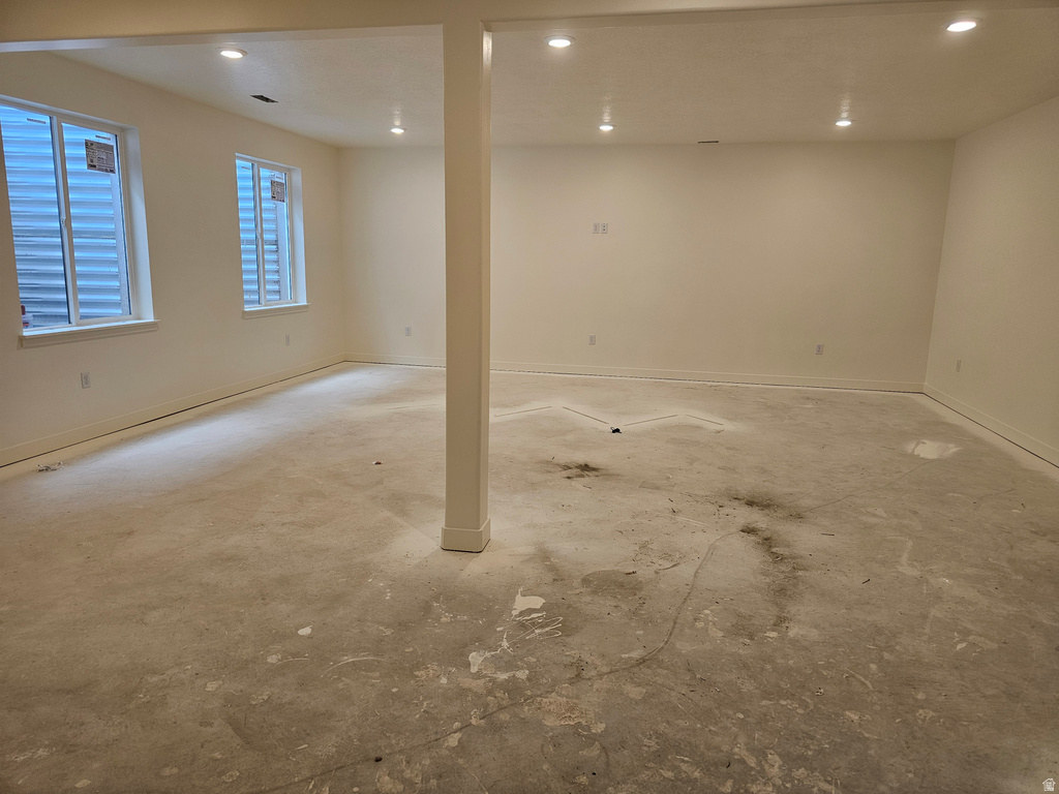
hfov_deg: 73.9
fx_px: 704
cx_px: 530
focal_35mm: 23
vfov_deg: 58.9
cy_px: 397
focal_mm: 6.3
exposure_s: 1/120
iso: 100
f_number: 1.7
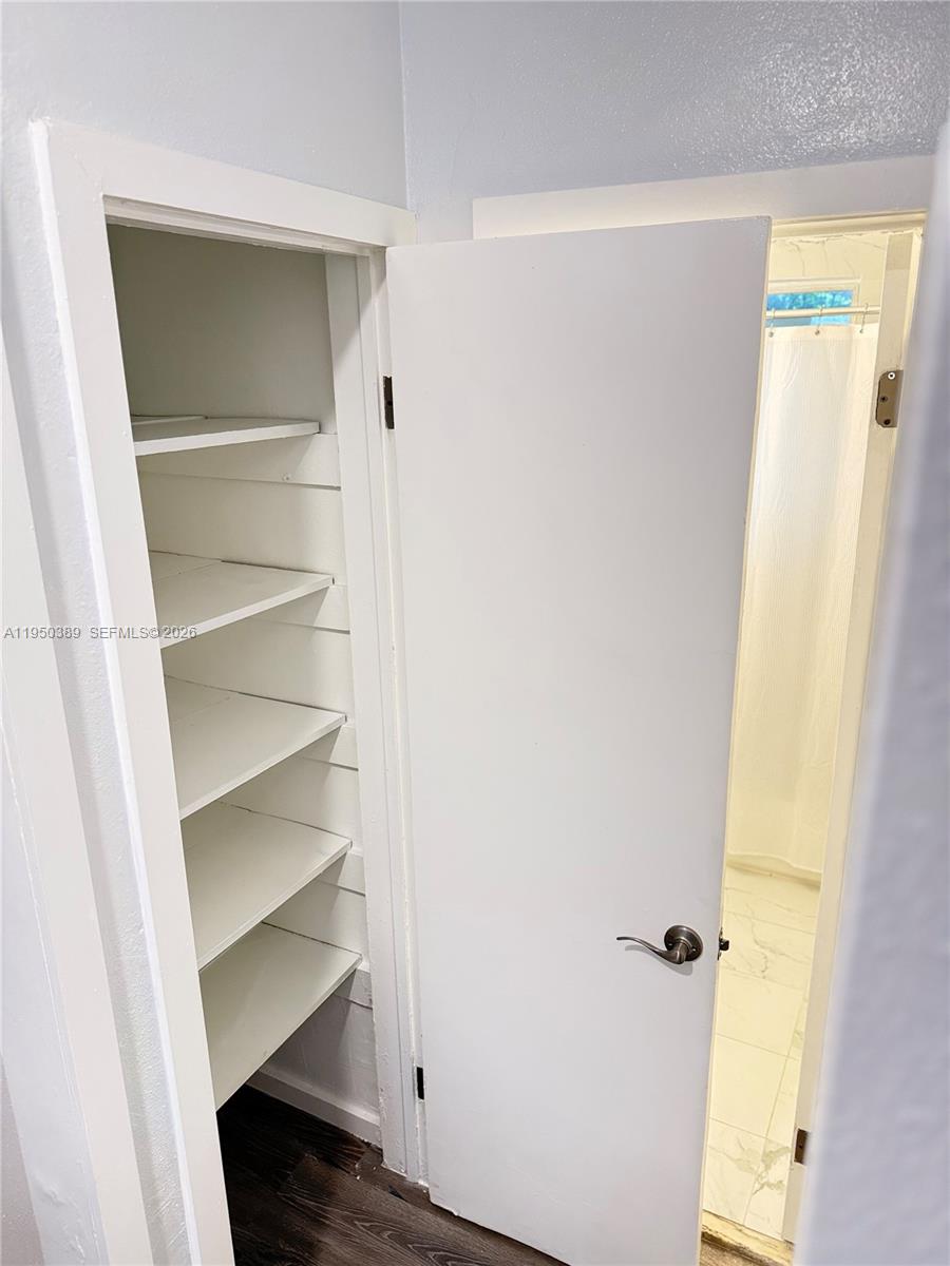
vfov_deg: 71.6
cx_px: 475
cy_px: 633
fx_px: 878
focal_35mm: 24
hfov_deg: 56.8
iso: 400
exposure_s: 1/60
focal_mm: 6.76
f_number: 1.78
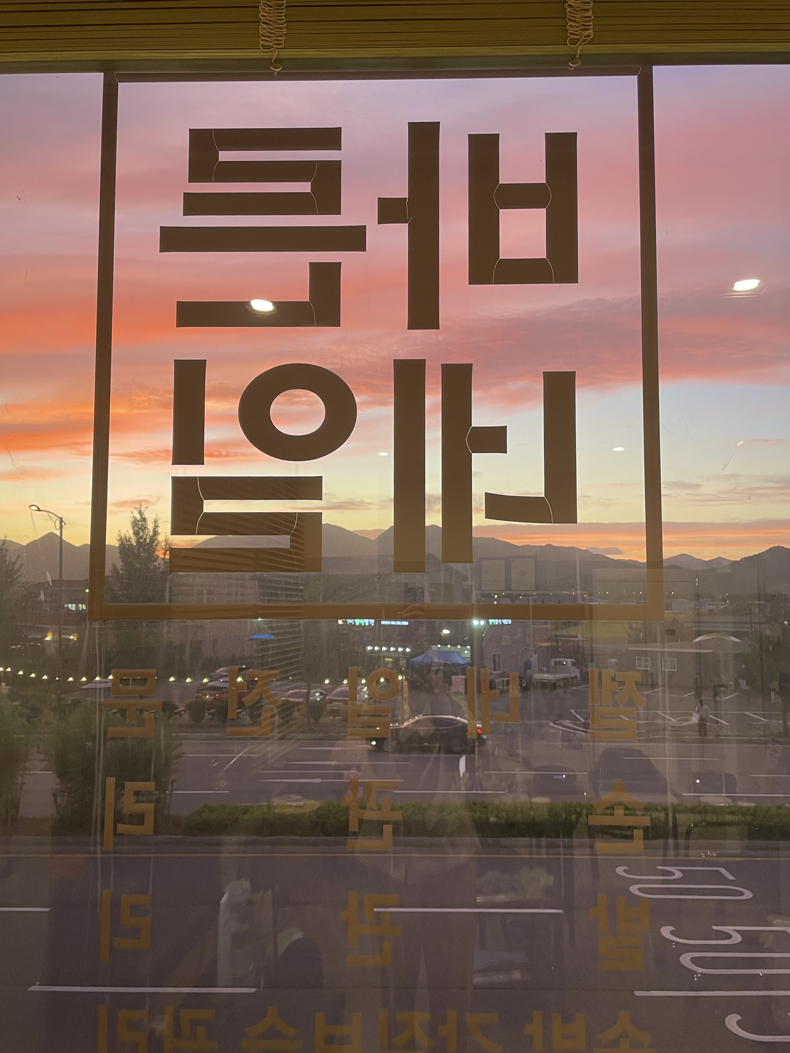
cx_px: 395
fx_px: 791
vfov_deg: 67.3
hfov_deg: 53.1
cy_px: 526
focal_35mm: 26
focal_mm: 4.2
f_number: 1.6
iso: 80
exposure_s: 1/60
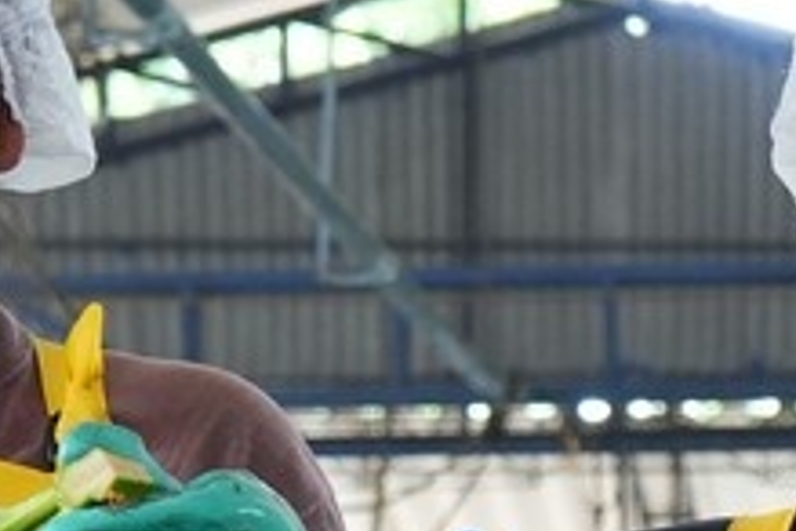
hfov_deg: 8.2
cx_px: 1072
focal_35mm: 247
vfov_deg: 5.5
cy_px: 669
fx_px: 5461
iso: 2500
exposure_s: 1/100
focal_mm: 45
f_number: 5.6
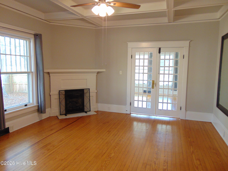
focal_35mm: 25
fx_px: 165
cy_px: 86
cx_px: 114
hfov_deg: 69.4
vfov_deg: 54.9
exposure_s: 1/30
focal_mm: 4.5
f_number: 3
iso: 200
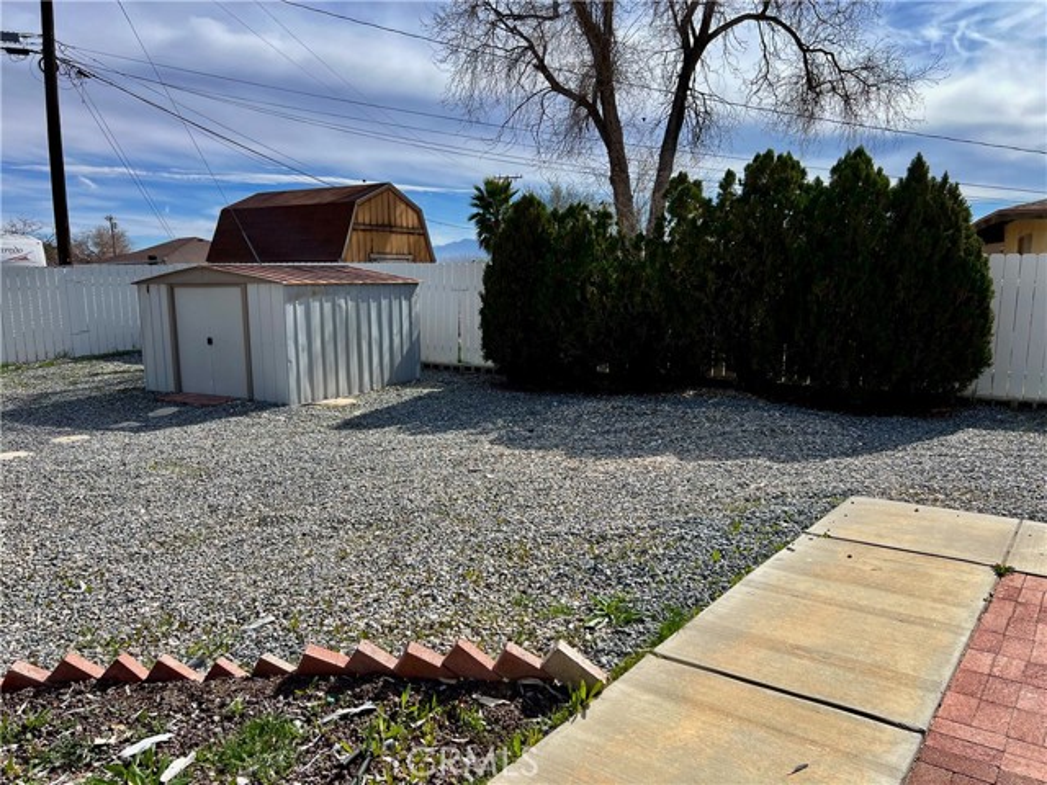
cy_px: 392
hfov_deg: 67.3
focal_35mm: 26
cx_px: 524
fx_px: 786
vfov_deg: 53.1
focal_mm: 5.7
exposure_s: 1/3704
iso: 50
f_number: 1.5
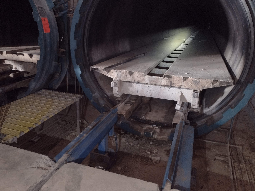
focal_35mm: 32
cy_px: 83
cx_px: 120
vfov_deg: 44.1
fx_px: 236
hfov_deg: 56.8
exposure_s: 1/20
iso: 1244
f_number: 1.7
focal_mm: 4.71
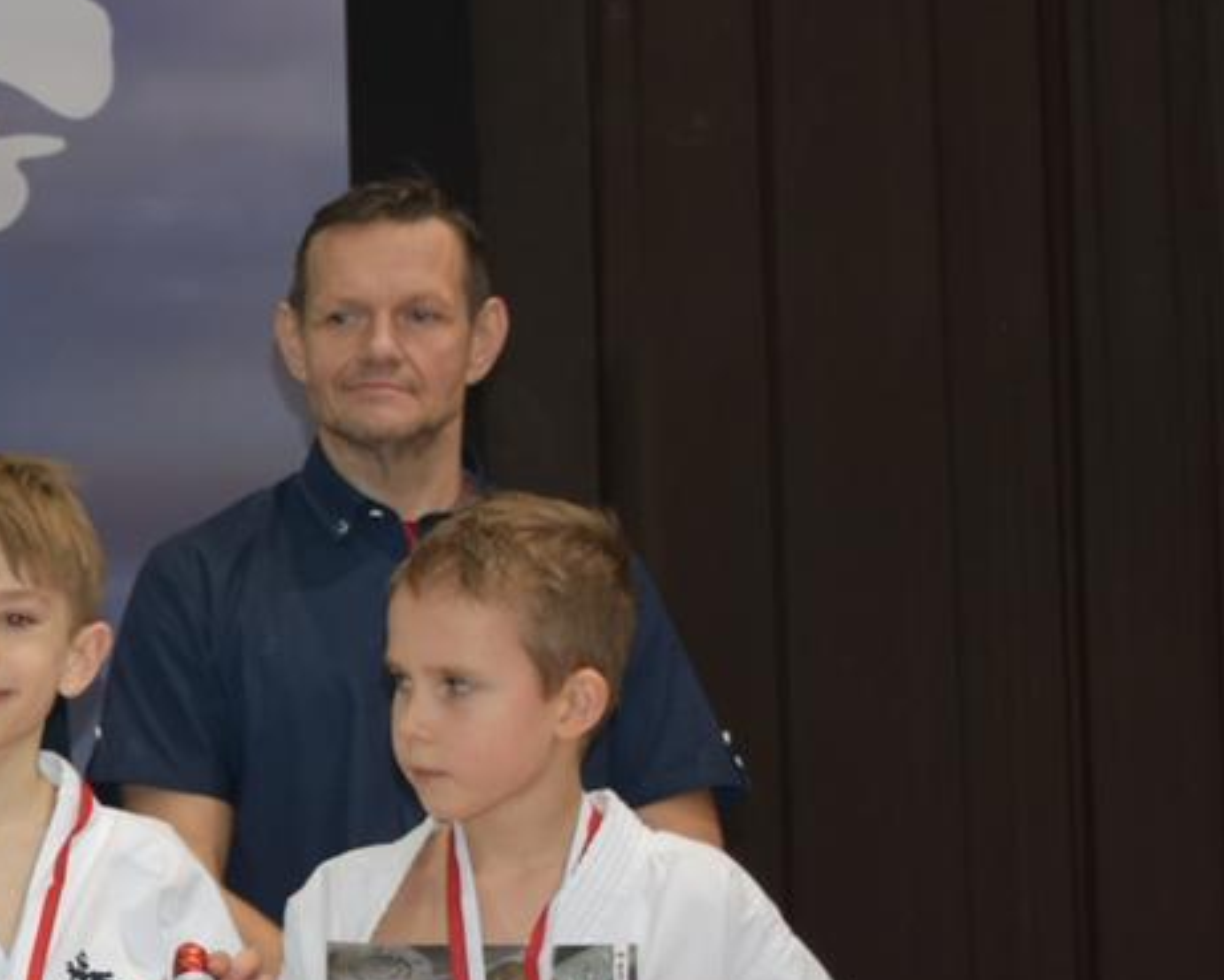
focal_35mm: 143
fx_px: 5181
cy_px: 912
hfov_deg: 12.6
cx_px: -746
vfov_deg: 10.7
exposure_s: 1/30
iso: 360
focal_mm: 26
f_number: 3.8
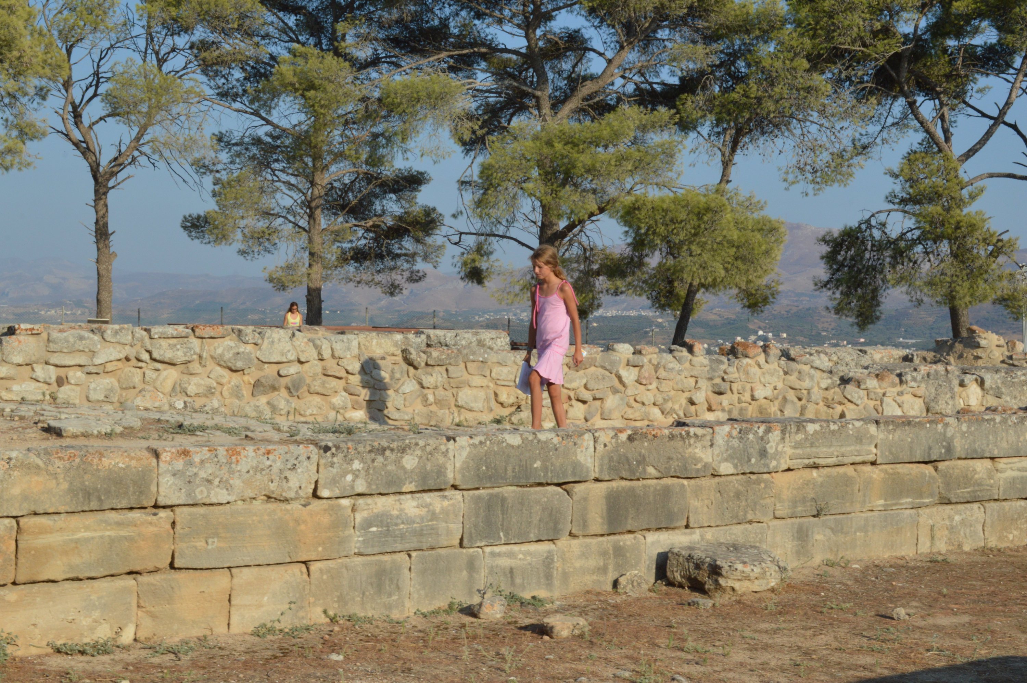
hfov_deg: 36.9
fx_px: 1539
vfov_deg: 25.0
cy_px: 342
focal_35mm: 54
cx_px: 514
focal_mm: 36
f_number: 22
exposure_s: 1/200
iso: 400
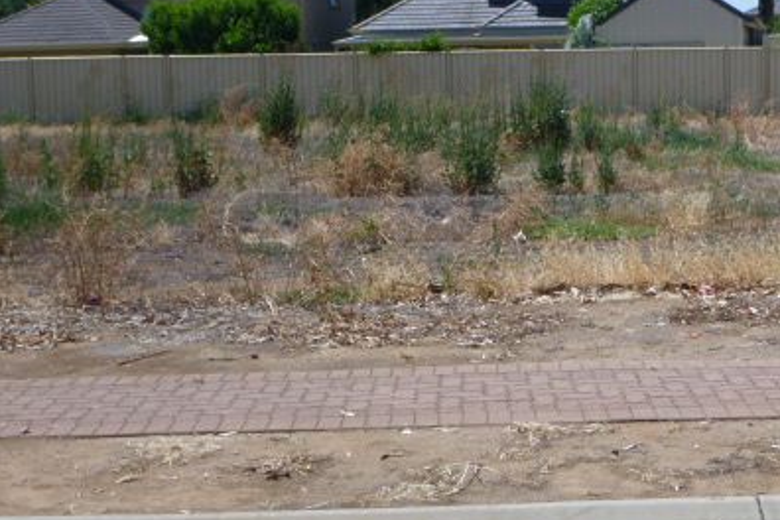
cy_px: 201
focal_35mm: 74
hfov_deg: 27.1
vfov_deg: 18.4
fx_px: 1603
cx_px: 563
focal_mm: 7.8
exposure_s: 1/640
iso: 100
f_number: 4.3
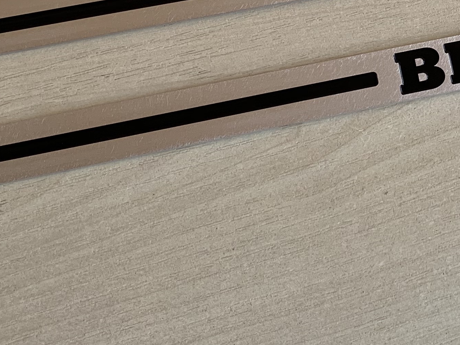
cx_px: 483
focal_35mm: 78
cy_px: 41
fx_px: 1037
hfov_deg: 23.7
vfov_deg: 18.6
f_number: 1.8
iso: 50
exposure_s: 1/121
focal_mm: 4.25
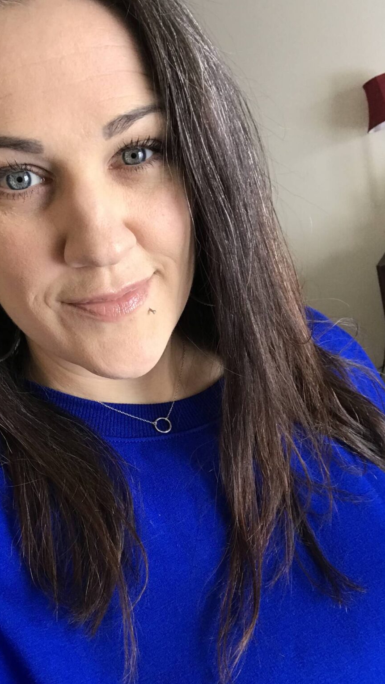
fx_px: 635
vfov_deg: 56.6
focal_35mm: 35
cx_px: 161
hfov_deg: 33.6
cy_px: 342
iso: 50
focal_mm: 2.87
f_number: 2.2
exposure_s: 1/30
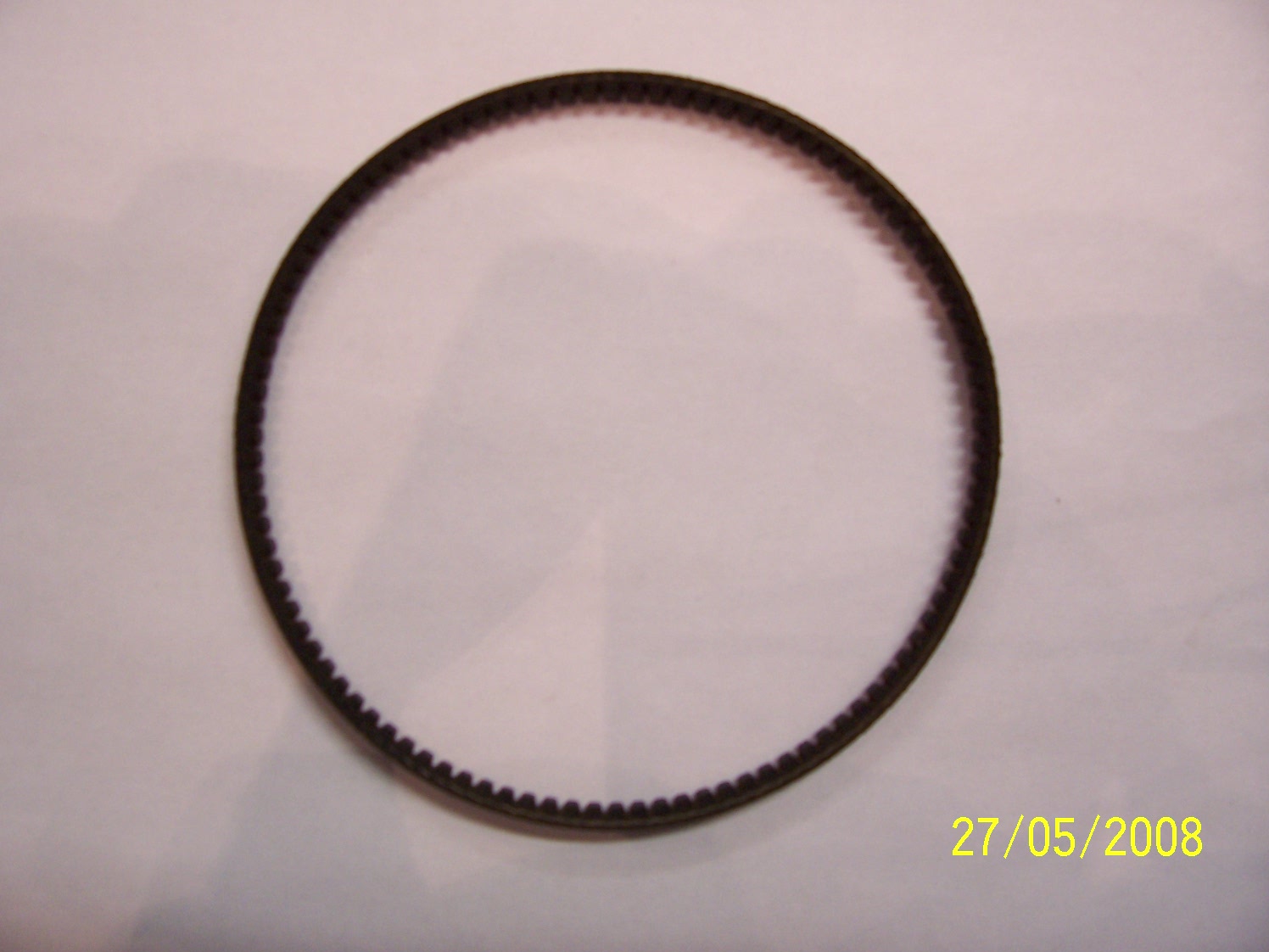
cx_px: 634
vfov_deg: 41.8
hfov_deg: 54.0
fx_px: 1246
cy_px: 476
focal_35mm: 34
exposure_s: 1/30
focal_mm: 5.6
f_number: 2.7
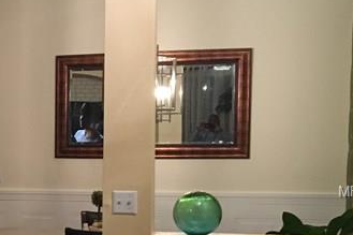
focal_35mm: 94
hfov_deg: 19.4
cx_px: -146
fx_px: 921
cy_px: 192
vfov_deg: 14.4
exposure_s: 1/30
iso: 160
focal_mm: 4.15
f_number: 2.2
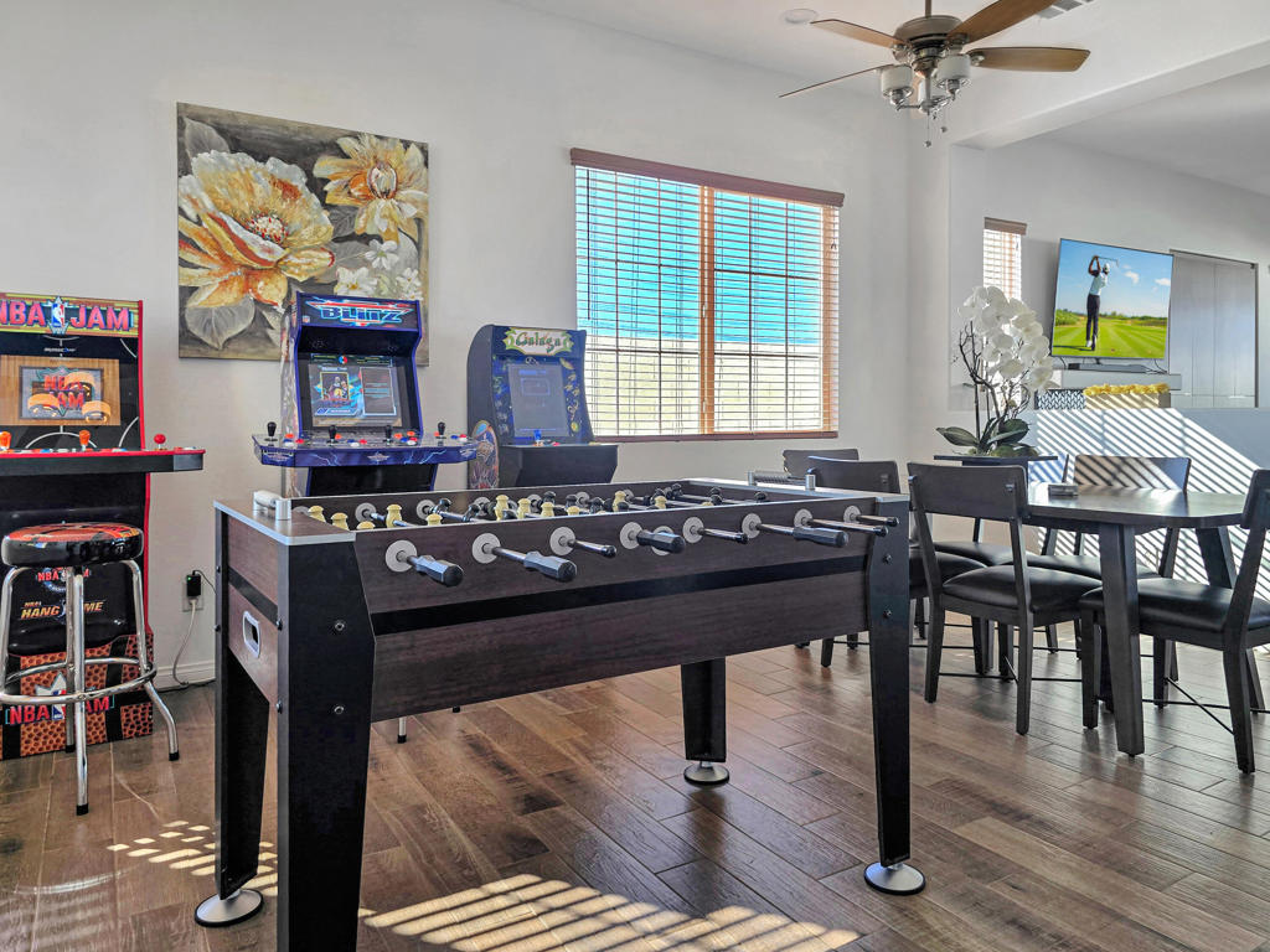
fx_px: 844
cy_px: 476
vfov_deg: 58.9
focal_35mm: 23
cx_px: 635
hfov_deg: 73.9
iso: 16
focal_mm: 6.3
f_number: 1.7
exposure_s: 1/120
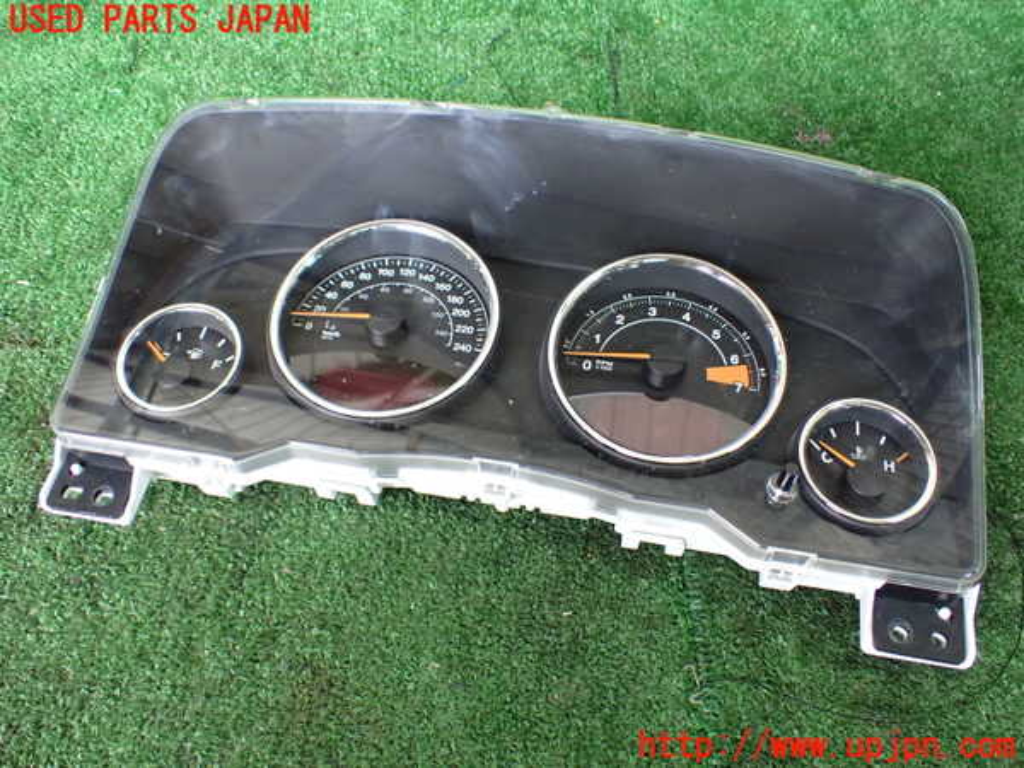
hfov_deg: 60.0
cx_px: 512
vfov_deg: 46.8
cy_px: 384
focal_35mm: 30
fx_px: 887
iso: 800
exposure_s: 1/80
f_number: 2.3
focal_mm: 5.4
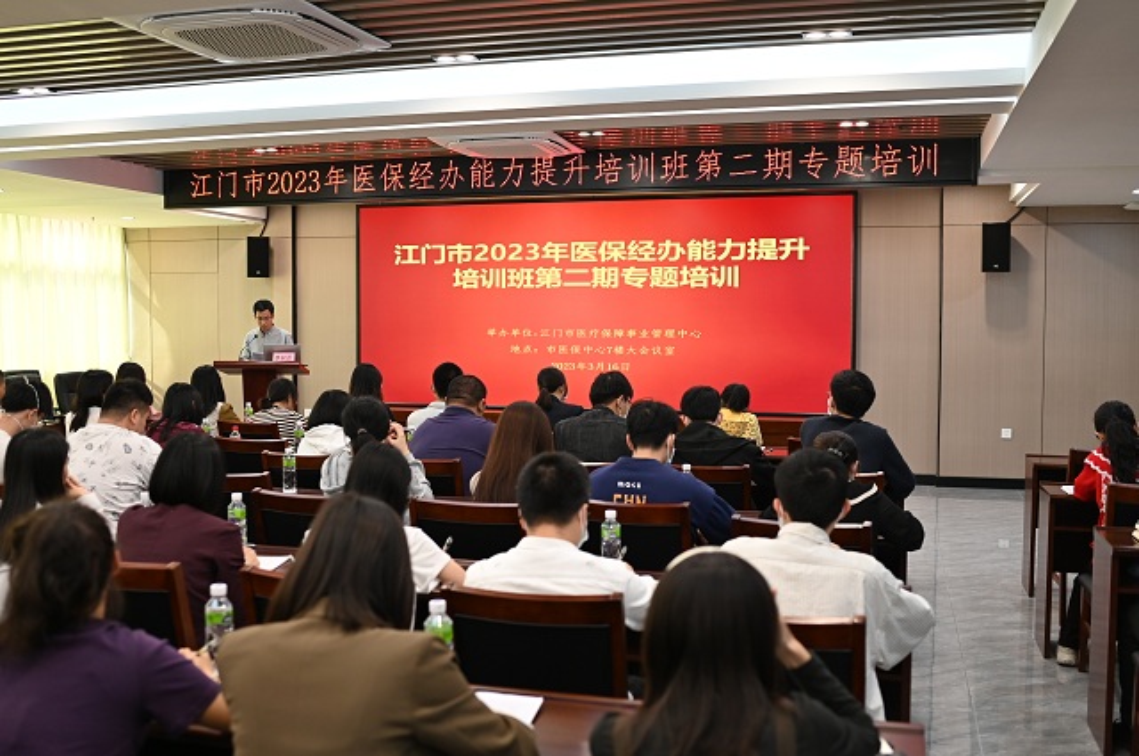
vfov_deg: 37.8
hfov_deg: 54.5
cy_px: 378
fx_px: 1106
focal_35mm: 35
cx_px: 570
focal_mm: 35
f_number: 2.8
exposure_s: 1/125
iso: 720
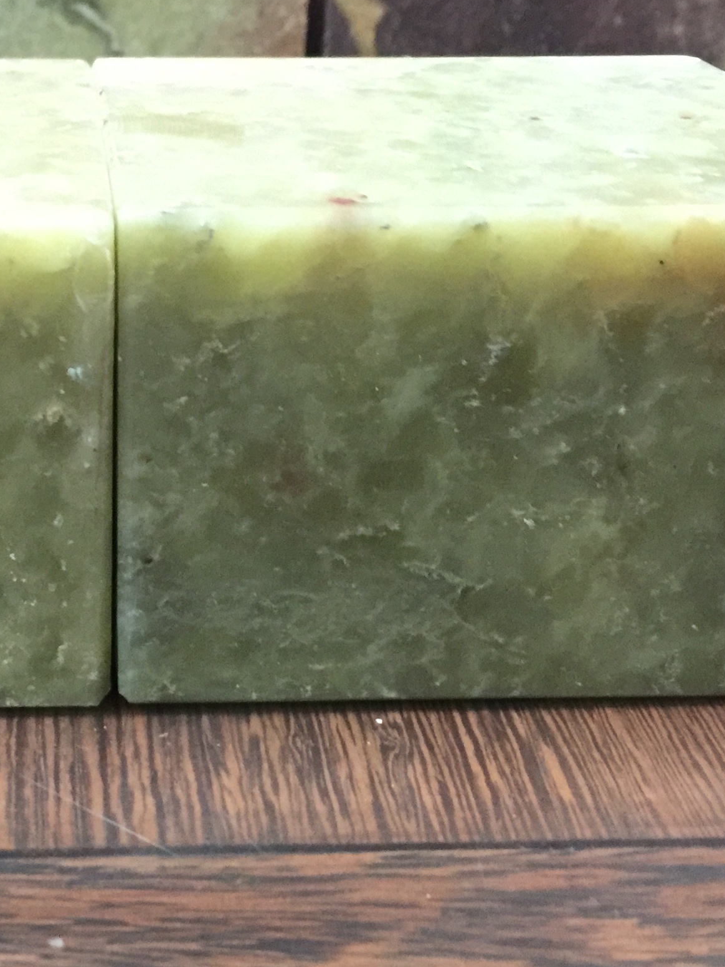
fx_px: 1703
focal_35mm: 61
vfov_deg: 31.7
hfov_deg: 23.6
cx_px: 125
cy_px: 509
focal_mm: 4.15
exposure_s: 1/8
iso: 250
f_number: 2.2
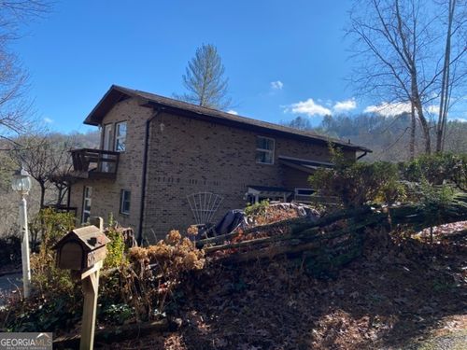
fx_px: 351
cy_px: 175
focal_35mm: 26
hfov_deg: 67.3
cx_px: 234
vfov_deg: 53.1
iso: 32
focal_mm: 4.25
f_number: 1.8
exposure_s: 1/1701
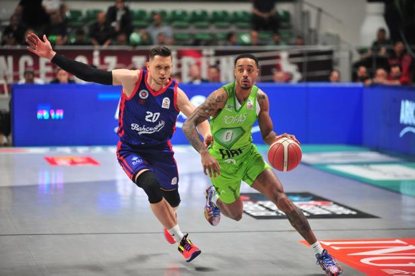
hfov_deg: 11.1
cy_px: 138
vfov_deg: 7.4
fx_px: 2131
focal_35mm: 185
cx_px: 208
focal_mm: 185
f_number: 2.8
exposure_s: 1/1250
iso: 2000
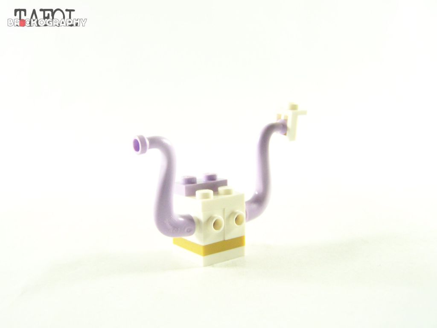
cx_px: 218
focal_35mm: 38
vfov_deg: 37.7
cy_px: 164
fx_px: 480
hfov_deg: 49.0
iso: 400
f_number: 3.2
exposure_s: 1/60
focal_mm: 6.3
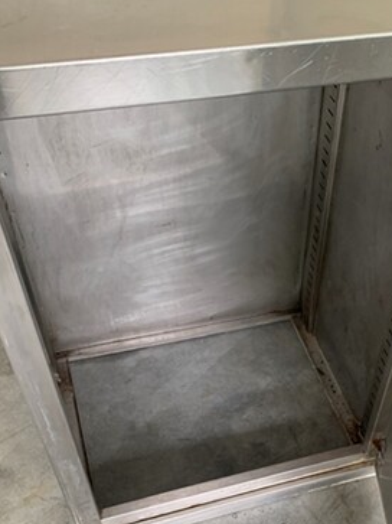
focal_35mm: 43
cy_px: 410
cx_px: 275
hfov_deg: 33.2
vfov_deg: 42.2
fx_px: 650
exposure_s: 1/50
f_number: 1.8
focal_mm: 4.25
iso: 160
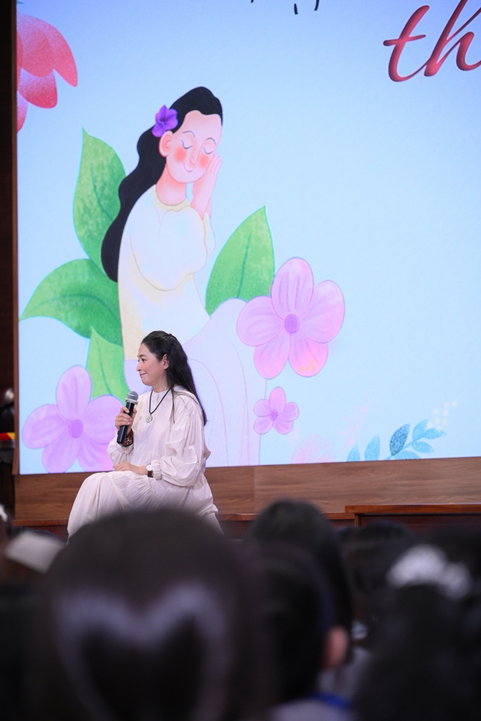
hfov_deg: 11.4
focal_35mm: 120
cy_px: 360
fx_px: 2405
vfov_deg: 17.1
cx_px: 240
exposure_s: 1/160
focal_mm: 120
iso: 2500
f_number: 4
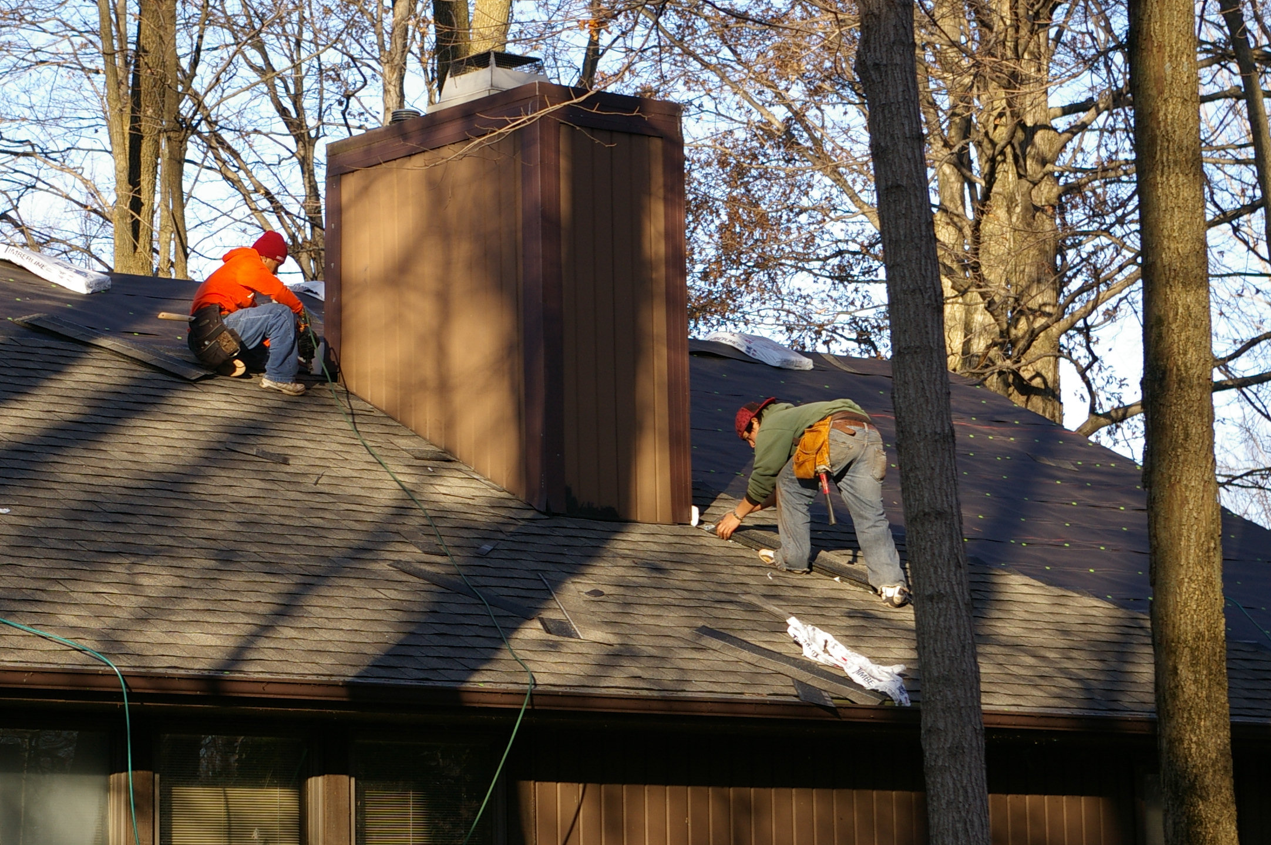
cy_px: 355
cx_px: 507
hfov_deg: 17.8
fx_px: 4046
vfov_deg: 11.9
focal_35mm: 115
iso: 200
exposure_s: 1/125
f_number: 8
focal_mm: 55
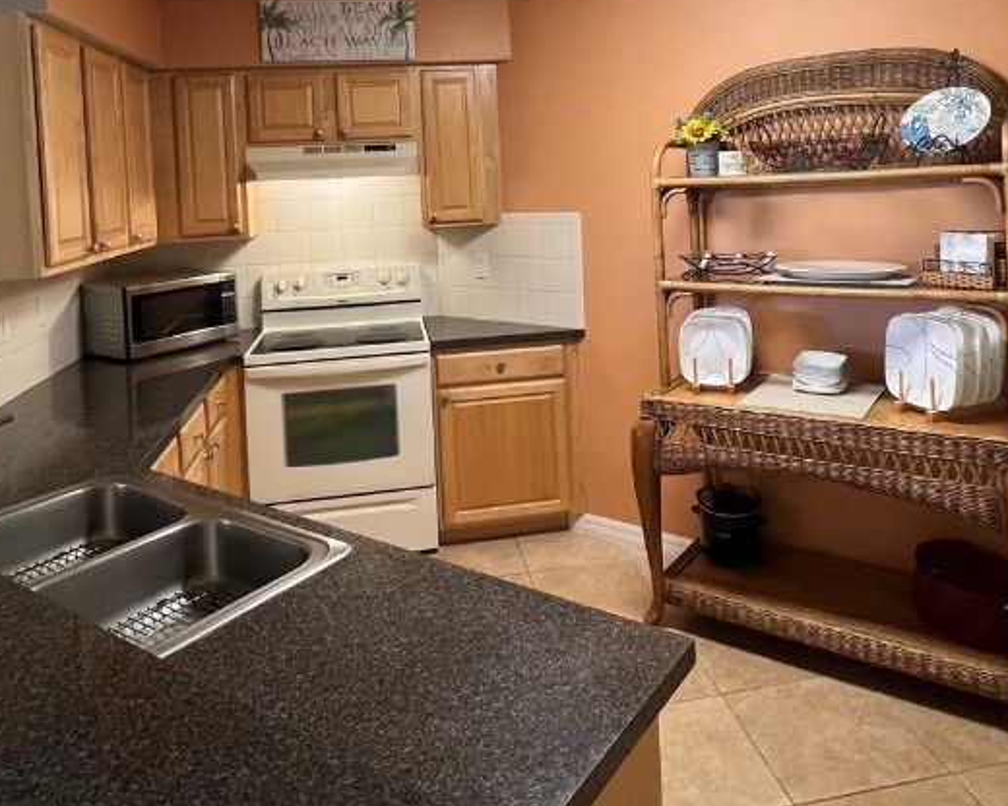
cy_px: 188
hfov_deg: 68.1
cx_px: 529
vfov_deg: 53.8
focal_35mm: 25
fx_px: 746
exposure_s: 1/60
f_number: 1.8
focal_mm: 1.57
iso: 160
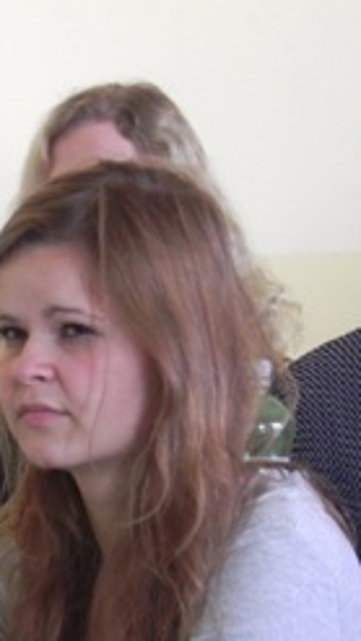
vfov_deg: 5.2
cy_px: 433
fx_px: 7128
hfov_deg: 2.9
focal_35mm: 419
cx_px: -140
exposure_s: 1/11.6
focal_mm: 37.7
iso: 400
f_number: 5
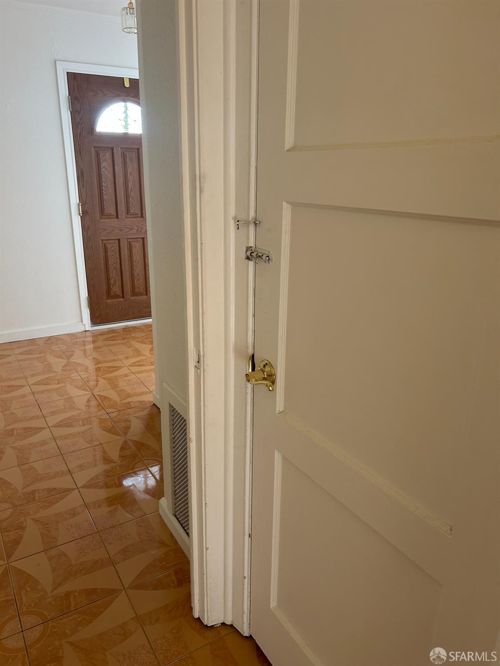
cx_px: 250
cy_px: 333
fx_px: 501
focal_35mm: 26
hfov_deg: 53.1
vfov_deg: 67.3
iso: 100
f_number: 1.5
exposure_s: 1/121
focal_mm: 5.7
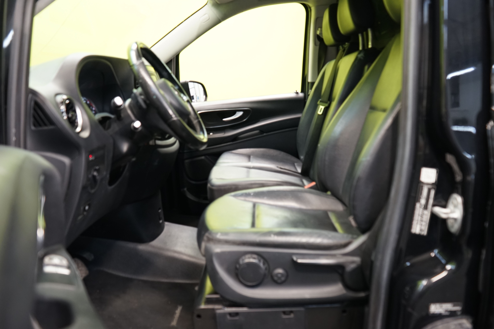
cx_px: 247
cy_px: 164
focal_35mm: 31
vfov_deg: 42.3
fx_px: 425
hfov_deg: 60.3
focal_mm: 31
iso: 1250
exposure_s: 1/25
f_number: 4.5
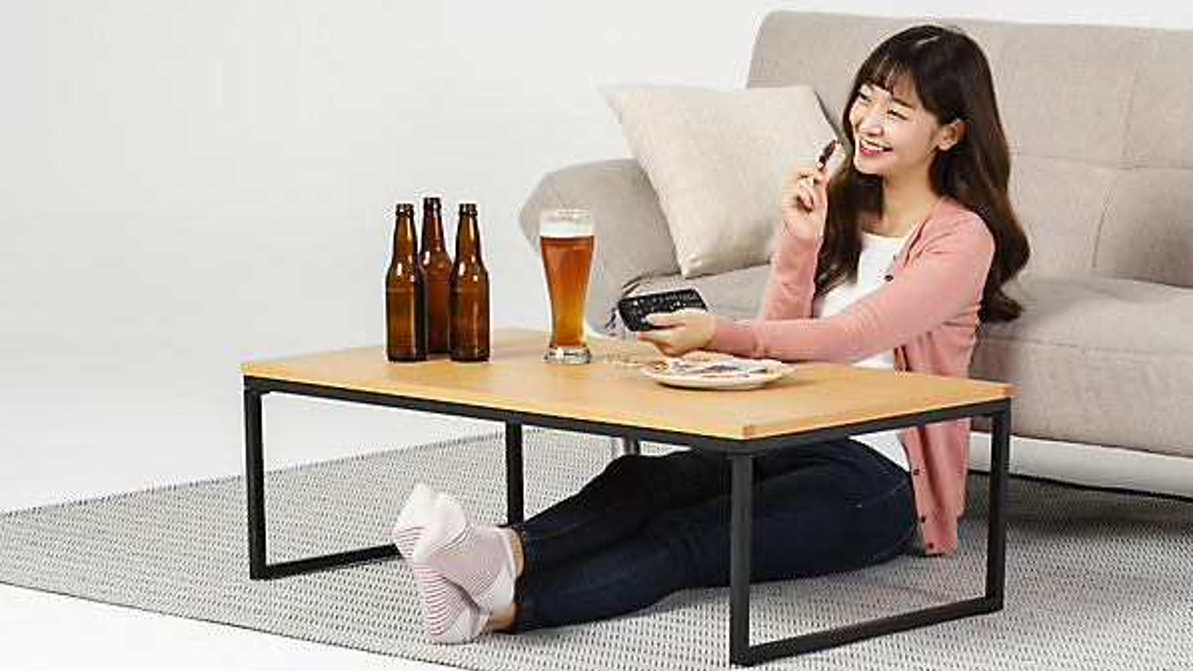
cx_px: 596
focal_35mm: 142
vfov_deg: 8.5
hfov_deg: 15.1
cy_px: 300
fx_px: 4493
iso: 100
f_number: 11
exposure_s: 1/125
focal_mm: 135
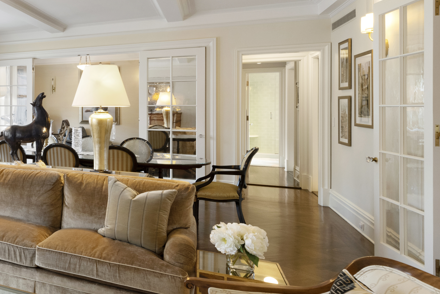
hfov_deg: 40.6
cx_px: -79
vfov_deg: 38.7
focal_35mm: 34
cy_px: 112
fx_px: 415
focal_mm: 14
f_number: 8
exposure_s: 1/8
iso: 320
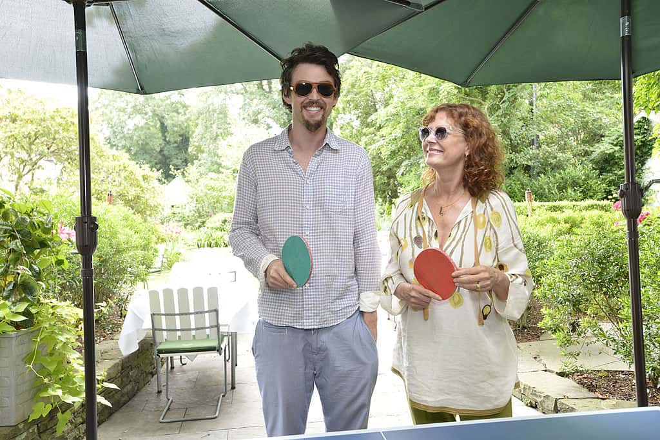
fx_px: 550
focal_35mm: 30
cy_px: 220
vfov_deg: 43.6
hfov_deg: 61.9
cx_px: 330
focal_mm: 30
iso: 800
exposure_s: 1/60
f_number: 8
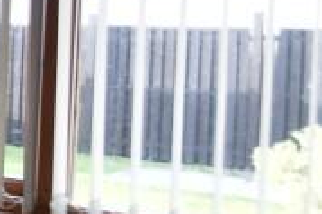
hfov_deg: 14.6
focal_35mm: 86
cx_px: -459
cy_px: 40
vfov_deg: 15.7
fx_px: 769
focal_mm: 10
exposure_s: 1/25
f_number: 4.5
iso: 100
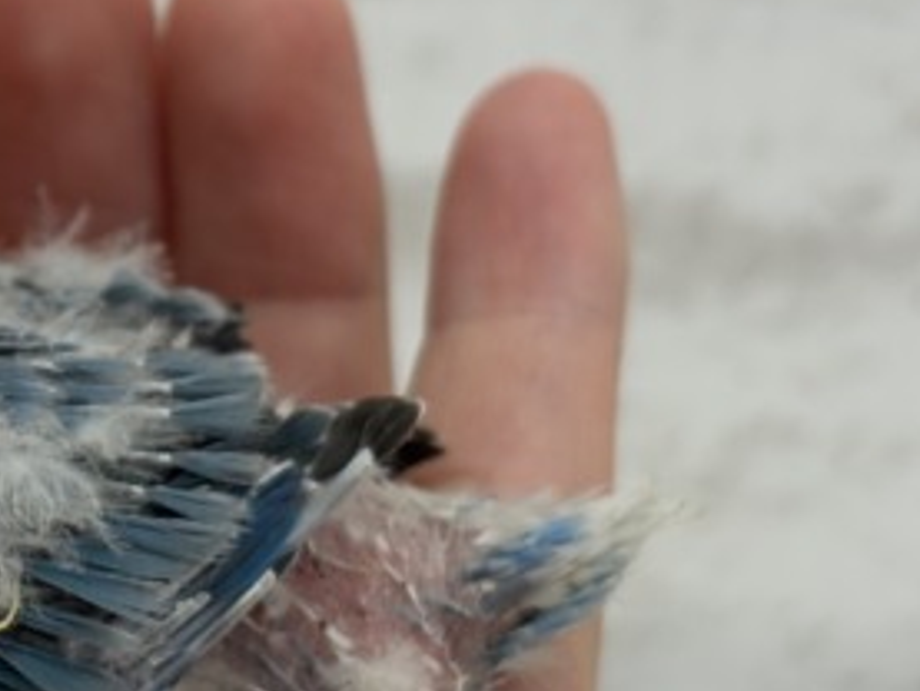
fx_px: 3191
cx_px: -86
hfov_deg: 16.0
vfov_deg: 12.4
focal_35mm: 120
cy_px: 392
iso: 80
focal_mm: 5.96
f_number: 1.6
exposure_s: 1/100
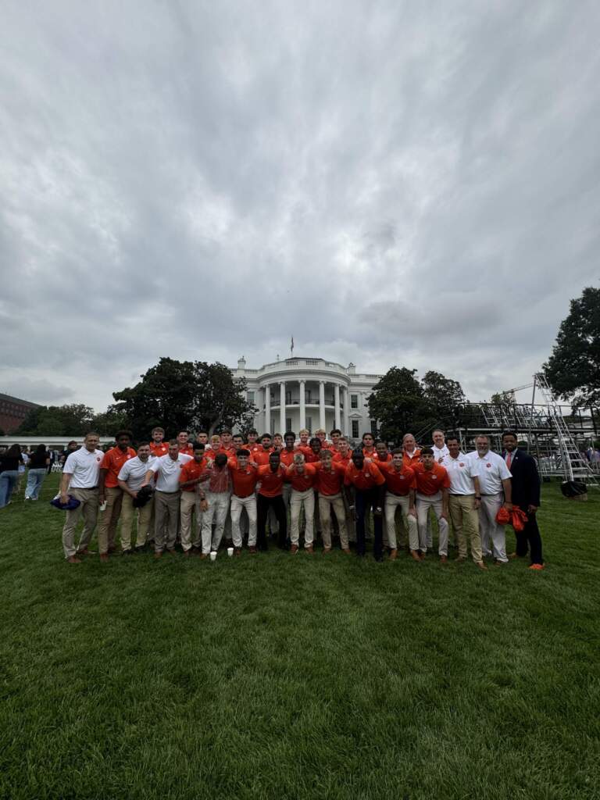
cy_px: 400
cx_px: 300
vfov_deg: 102.1
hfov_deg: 85.7
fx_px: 324
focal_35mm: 14
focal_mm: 2.22
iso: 40
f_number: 2.2
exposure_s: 1/1880
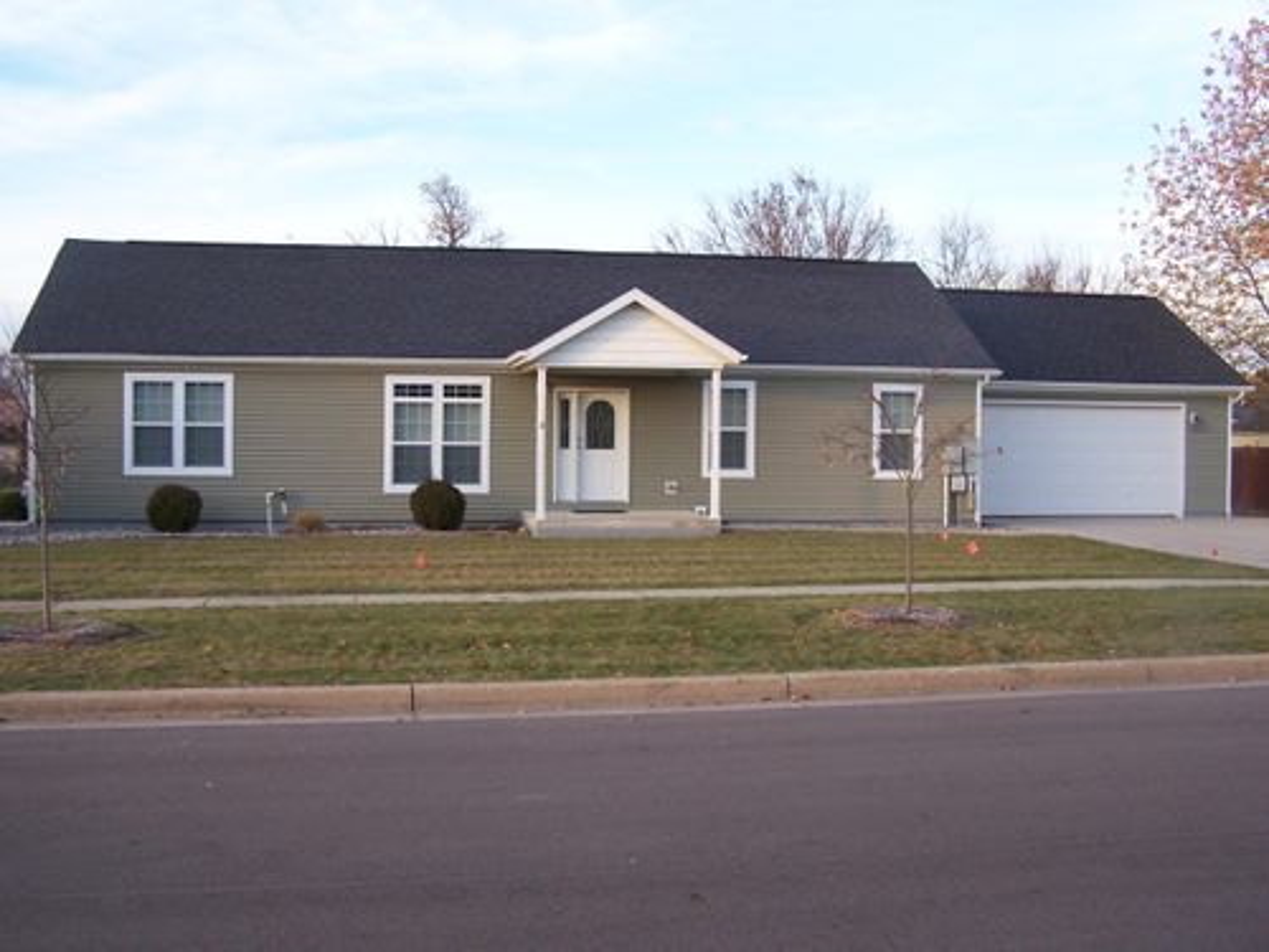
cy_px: 476
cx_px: 634
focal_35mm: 38
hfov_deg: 49.0
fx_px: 1393
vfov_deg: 37.7
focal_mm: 6.3
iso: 80
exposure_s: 1/100
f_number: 2.8
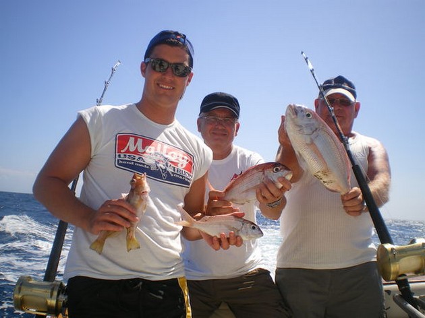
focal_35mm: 36
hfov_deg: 51.4
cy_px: 159
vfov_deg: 39.6
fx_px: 442
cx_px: 212
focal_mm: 6.3
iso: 50
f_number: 4.6
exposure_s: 1/500
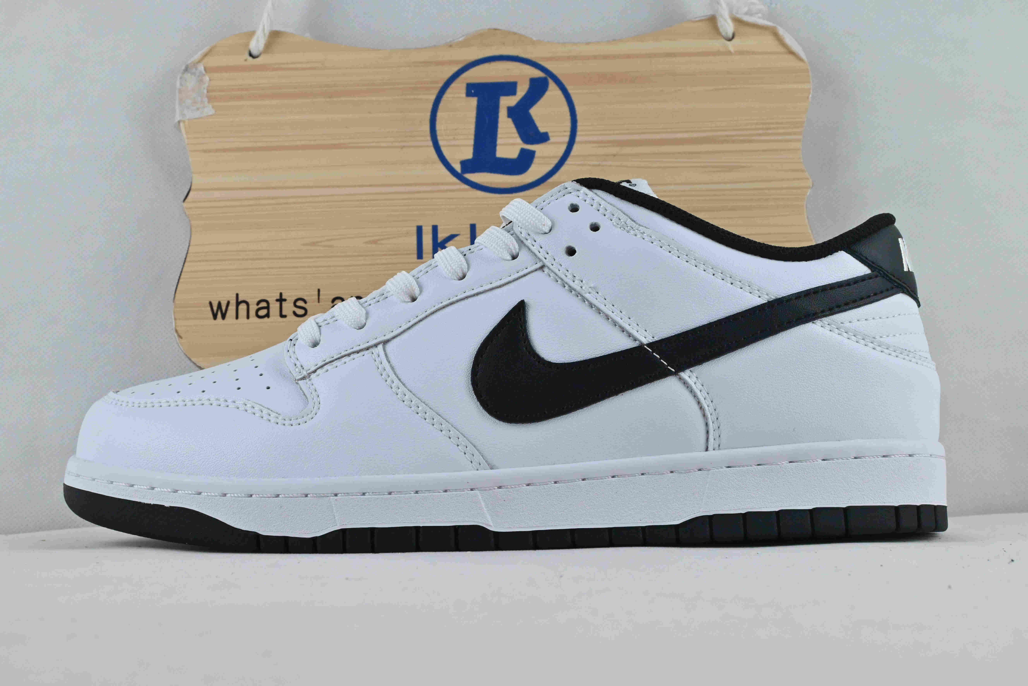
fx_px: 1413
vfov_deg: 27.3
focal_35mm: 50
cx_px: 514
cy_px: 343
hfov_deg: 40.0
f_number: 10
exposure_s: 1/200
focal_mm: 33
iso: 1000
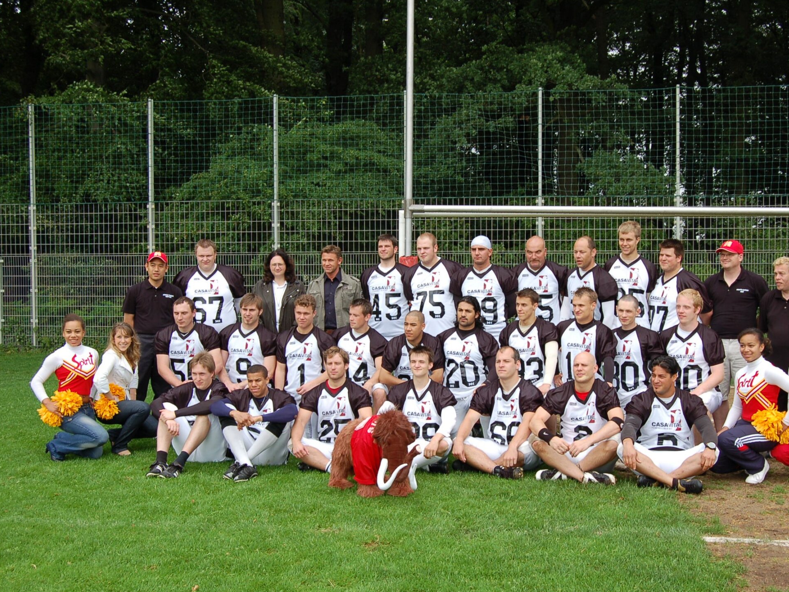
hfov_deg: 43.8
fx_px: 980
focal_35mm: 43
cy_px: 300
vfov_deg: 33.6
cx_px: 443
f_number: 6.3
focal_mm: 26
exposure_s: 1/160
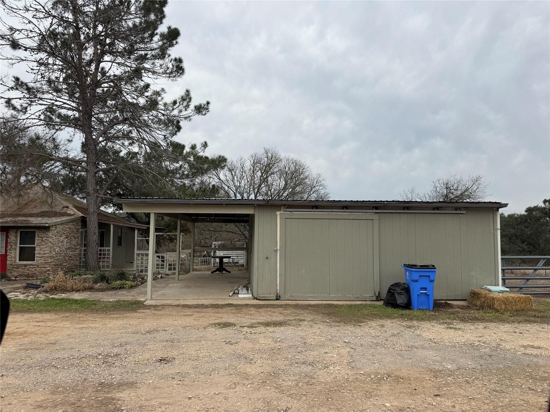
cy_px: 206
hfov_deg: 71.6
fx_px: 381
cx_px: 275
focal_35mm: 24
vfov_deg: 56.8
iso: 80
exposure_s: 1/2506
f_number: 1.78
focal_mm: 6.76
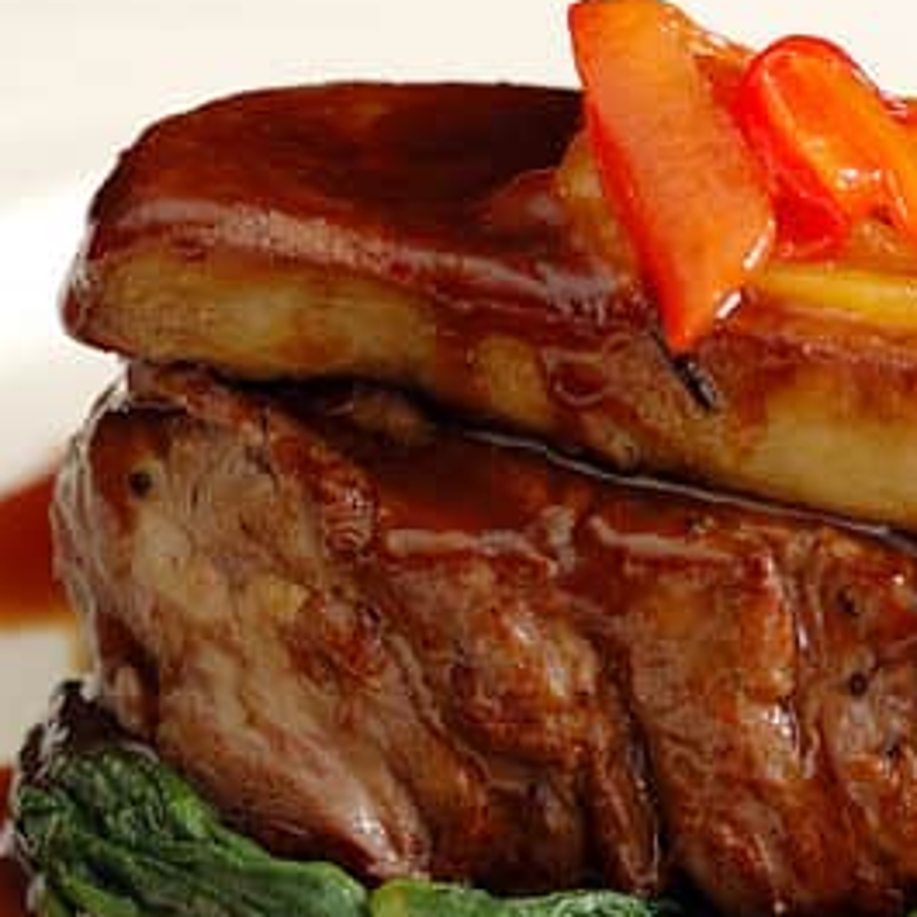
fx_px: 6114
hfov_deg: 8.6
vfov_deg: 8.6
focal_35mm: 204
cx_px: 798
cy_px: 647
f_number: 4
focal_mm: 50
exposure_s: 1/15
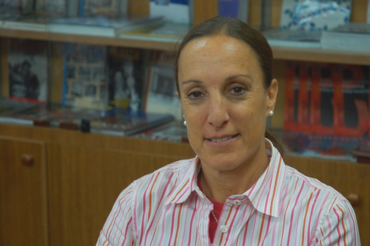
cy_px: 123
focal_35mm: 93
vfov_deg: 14.7
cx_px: 185
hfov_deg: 21.9
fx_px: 955
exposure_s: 1/15
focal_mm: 62
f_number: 4.5
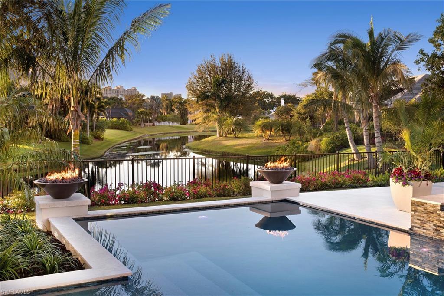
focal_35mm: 38
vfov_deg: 35.0
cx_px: 222
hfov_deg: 50.7
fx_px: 468
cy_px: 148
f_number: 22
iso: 100
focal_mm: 38
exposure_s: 1/3
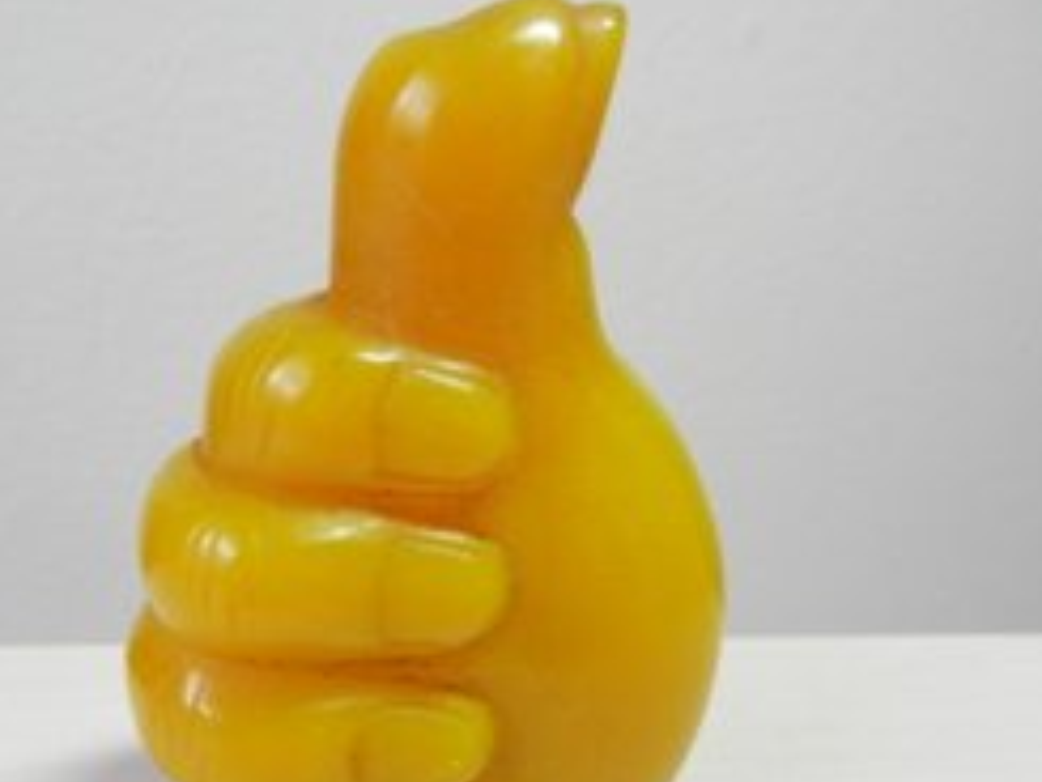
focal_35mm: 35
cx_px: 406
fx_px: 1054
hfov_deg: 52.2
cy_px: 525
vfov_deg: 40.2
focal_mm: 4.5
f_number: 3.5
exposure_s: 1/100
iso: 640
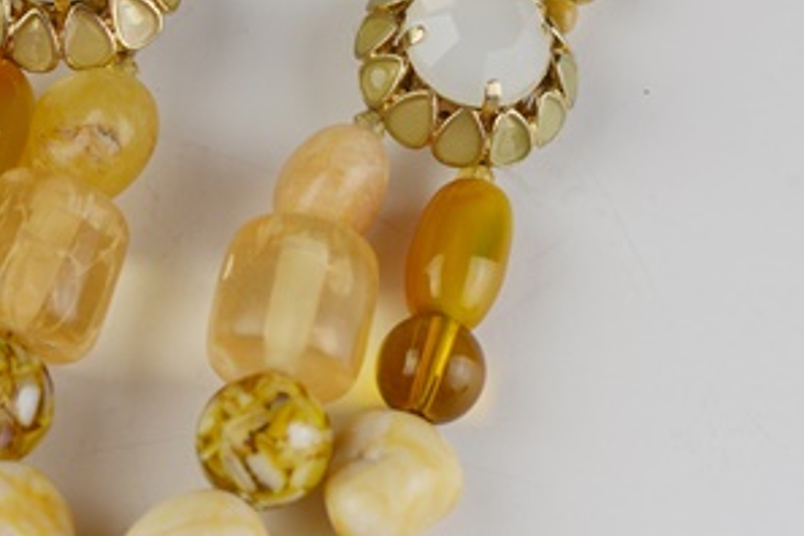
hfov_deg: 20.8
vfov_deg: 14.1
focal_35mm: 97
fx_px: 2166
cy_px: 189
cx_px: 195
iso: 200
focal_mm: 32
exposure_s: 1/200
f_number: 7.1
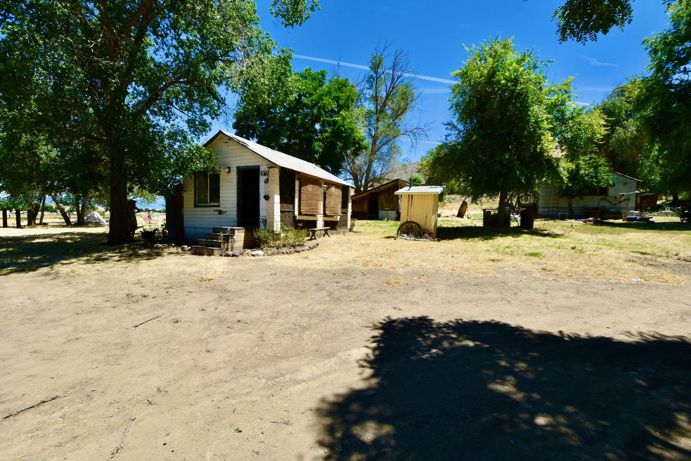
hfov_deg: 100.4
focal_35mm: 15
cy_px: 230
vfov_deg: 77.4
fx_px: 288
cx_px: 346
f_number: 8
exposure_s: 1/250
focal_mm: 10
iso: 100
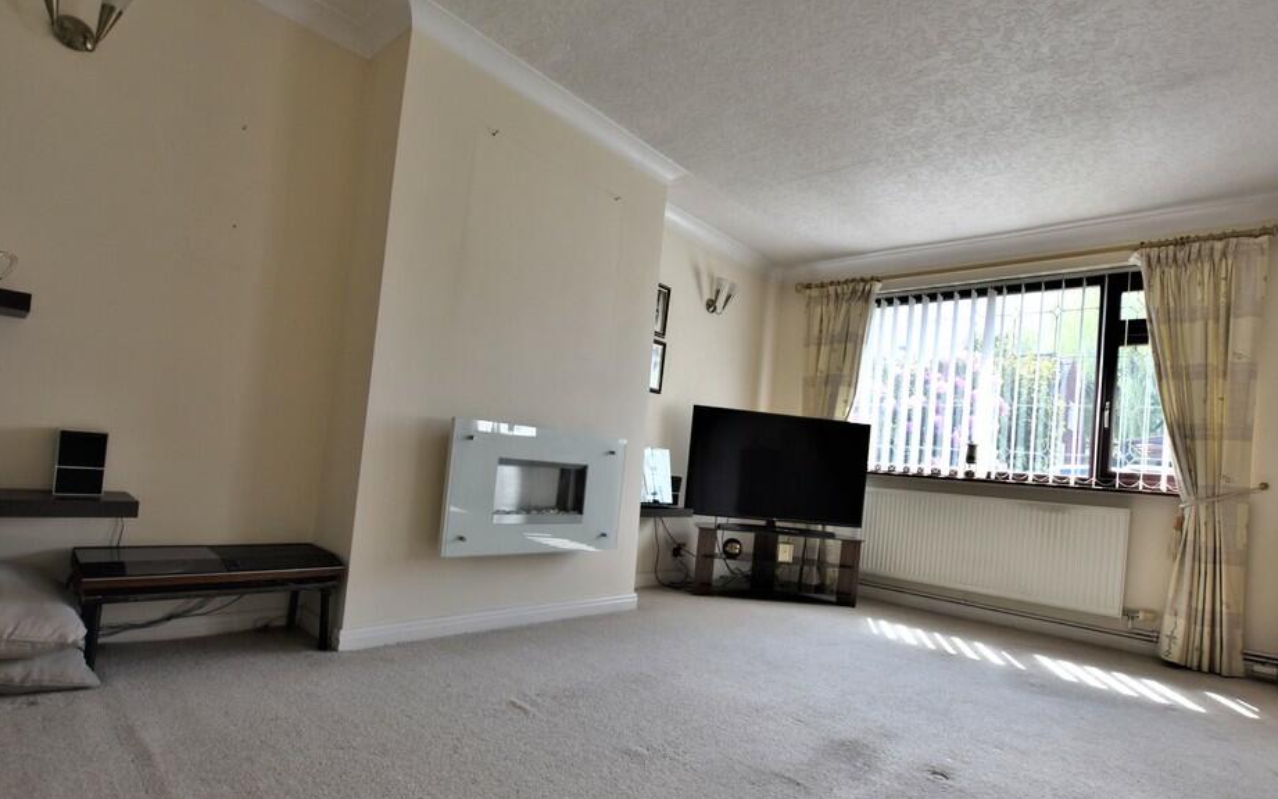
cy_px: 446
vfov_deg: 67.8
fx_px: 592
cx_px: 662
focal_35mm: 17
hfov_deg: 94.3
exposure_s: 1/250
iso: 320
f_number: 5.6
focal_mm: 10
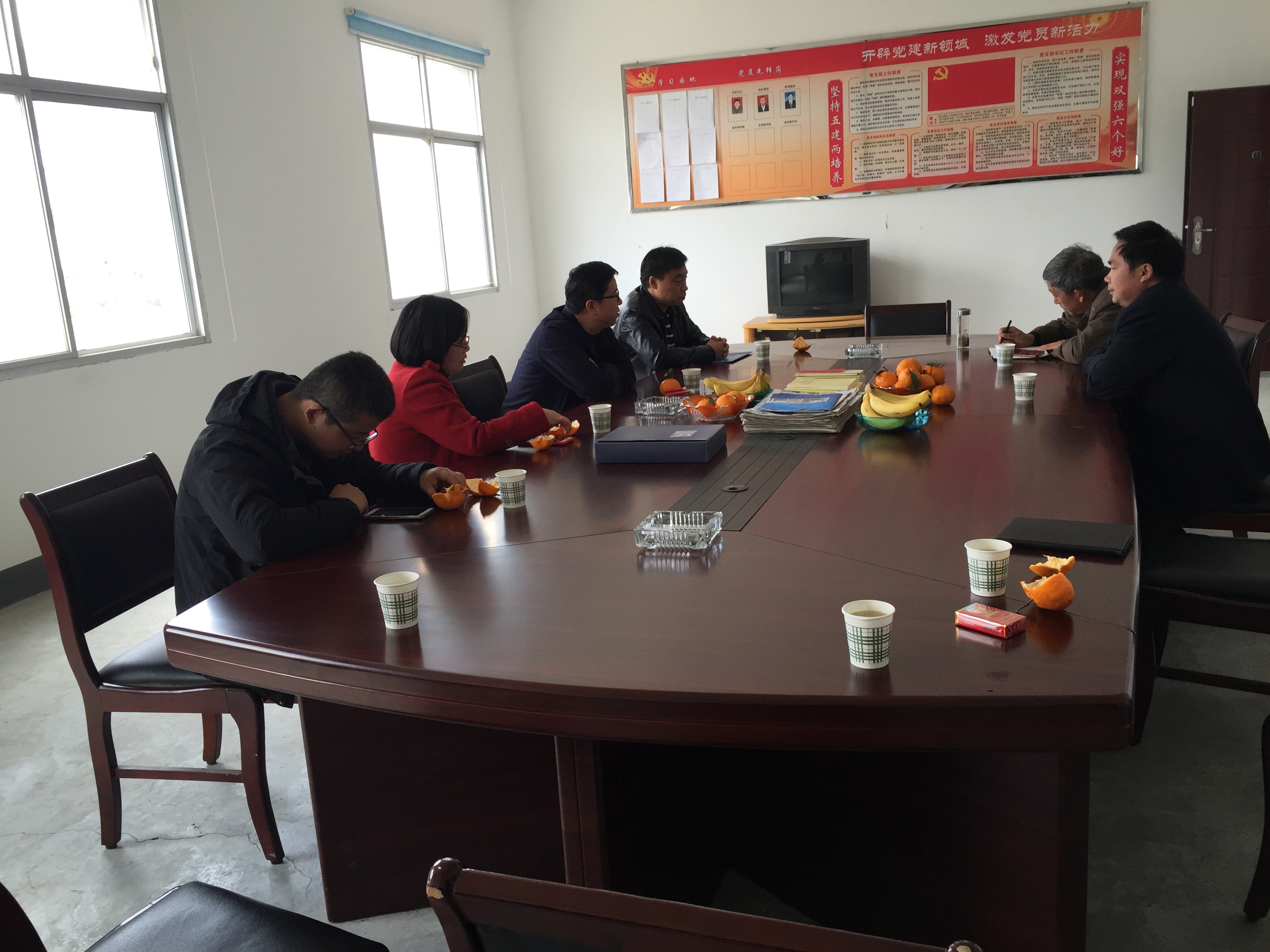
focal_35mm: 29
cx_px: 635
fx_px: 1064
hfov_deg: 61.7
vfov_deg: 48.2
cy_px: 476
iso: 40
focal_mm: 4.15
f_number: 2.2
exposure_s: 1/60
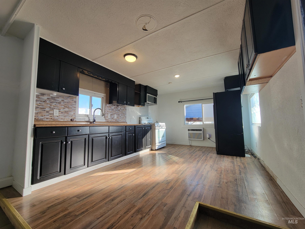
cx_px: 152
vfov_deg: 89.9
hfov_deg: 106.2
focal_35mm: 13
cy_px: 114
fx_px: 115
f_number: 2.2
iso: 80
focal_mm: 2.2
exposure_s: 1/120
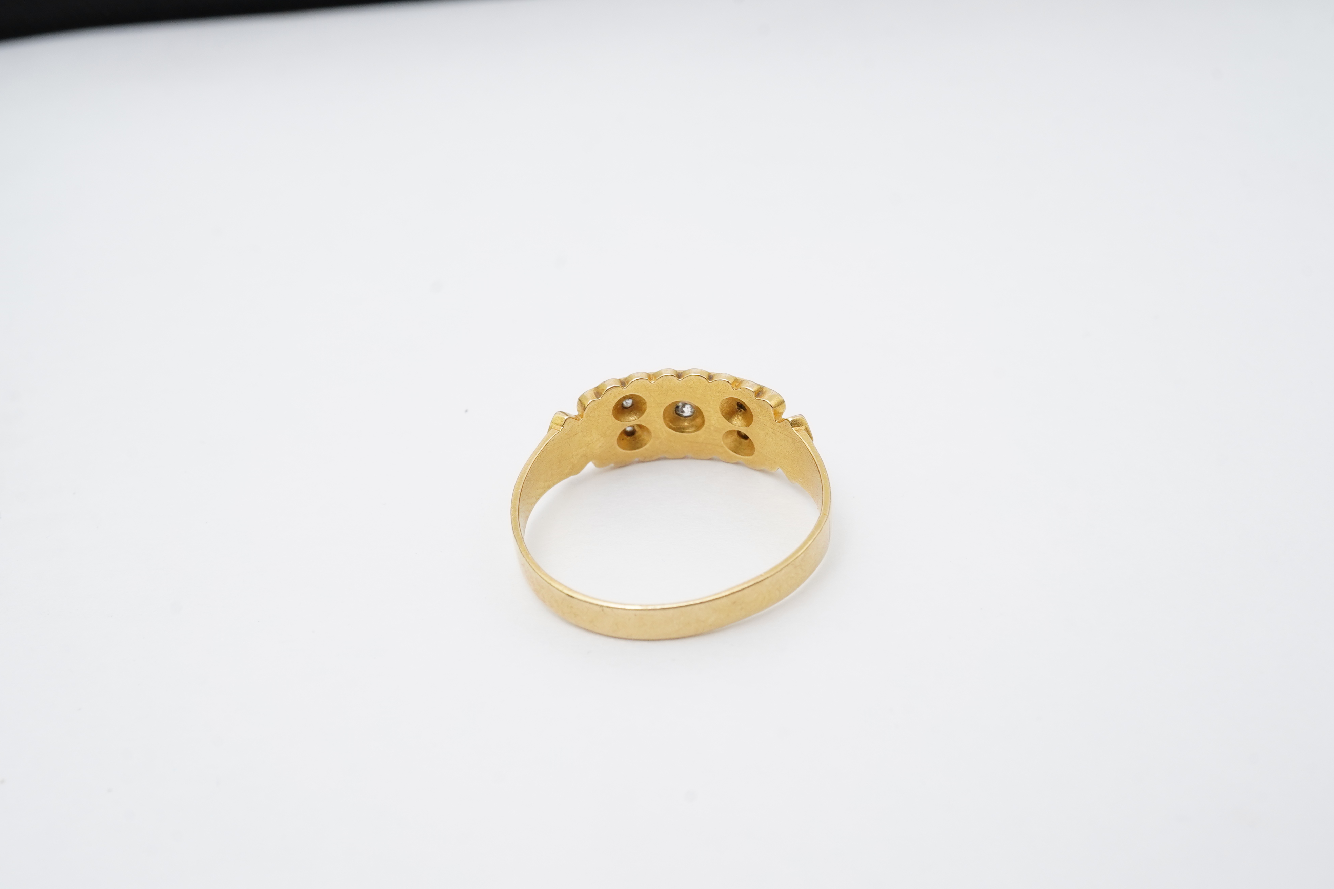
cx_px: 667
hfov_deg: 43.6
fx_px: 1667
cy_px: 444
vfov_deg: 29.9
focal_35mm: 45
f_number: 22
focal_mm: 30
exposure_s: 1/100
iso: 640
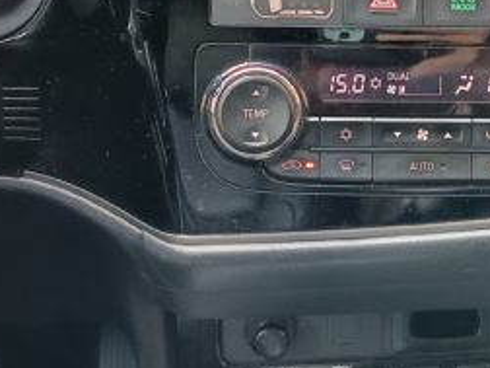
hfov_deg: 26.3
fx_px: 1033
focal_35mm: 73
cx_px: 375
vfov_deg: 19.6
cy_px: 6
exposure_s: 1/50
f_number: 1.7
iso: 376
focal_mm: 5.24
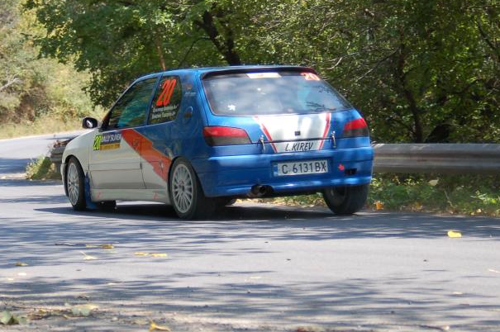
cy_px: 97
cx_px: 192
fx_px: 1762
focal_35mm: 127
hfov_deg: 16.1
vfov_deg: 10.8
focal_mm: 50
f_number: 4.5
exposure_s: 1/800
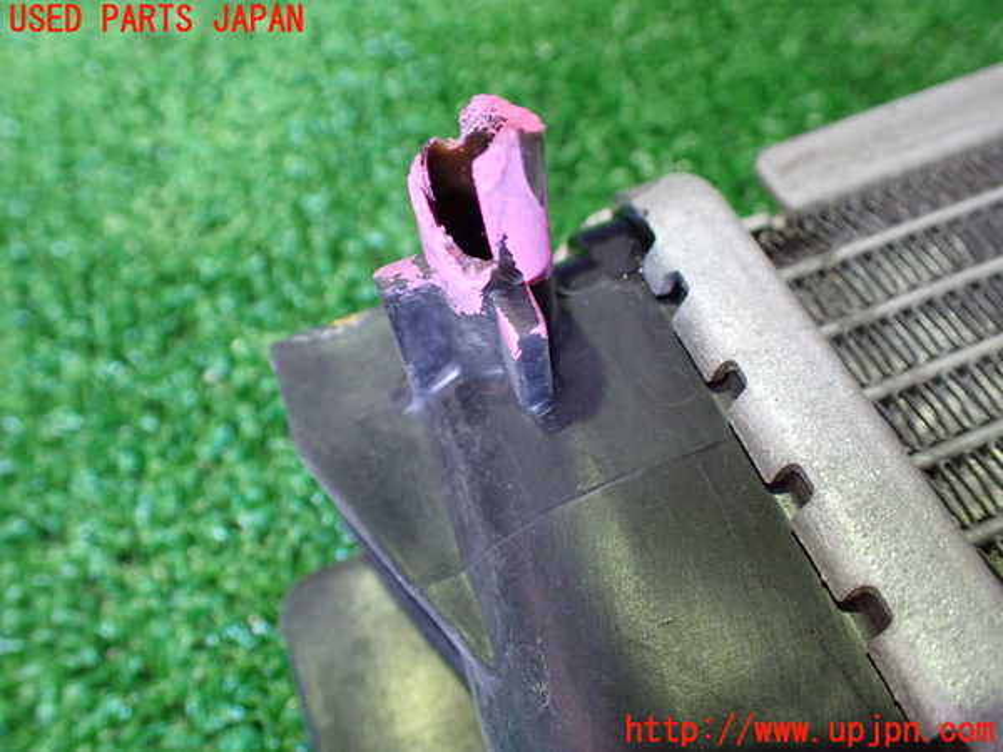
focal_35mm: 30
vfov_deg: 46.8
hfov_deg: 60.0
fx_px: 869
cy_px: 376
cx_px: 502
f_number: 2.3
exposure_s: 1/50
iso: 800
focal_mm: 5.4
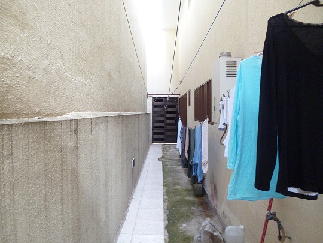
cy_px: 122
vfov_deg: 56.8
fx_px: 224
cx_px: 162
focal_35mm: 24
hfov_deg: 71.6
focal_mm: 4.3
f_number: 2.5
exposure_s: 1/60
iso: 320
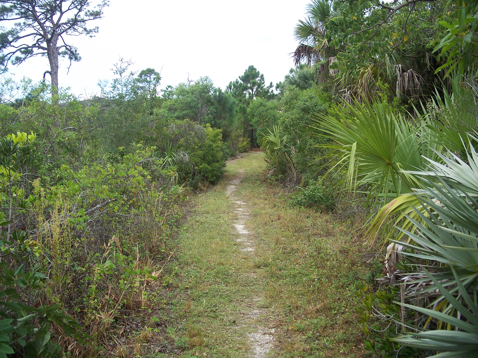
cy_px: 179
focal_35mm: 37
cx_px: 239
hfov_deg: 50.1
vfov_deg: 38.7
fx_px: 511
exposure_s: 1/250
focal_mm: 7.8
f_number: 2.8
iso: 64
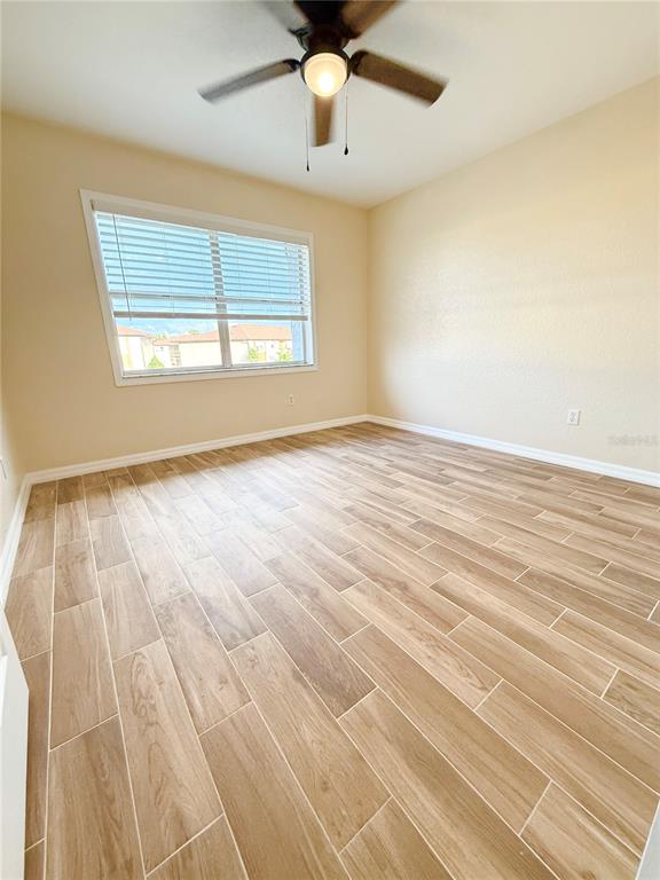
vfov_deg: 102.1
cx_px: 330
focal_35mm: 14
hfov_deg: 85.7
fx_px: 356
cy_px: 440
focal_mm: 2.22
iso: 320
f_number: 2.2
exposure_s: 1/99
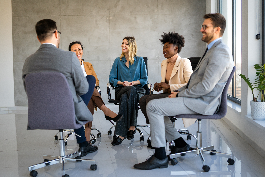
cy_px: 89
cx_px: 135
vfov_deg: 32.6
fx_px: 302
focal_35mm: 41
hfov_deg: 47.4
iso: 640
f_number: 1.8
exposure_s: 1/2500
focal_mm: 40
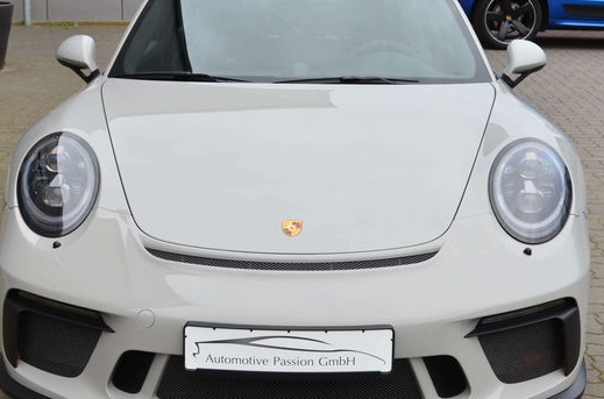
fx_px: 1188
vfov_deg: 19.1
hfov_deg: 28.5
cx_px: 293
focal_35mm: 71
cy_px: 213
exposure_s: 1/60
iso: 640
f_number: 8
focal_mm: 32
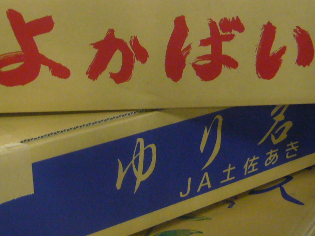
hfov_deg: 21.9
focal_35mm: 89
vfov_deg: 16.4
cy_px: 26
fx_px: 810
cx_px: 110
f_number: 2.8
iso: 200
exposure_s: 1/8
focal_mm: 5.8
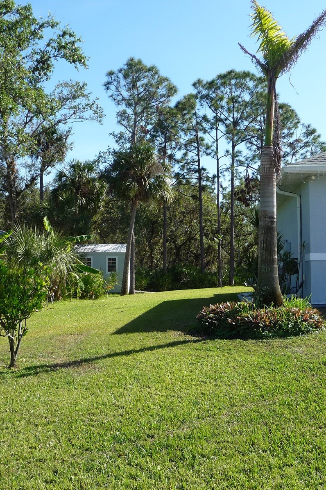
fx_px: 530
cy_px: 244
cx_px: 146
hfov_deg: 34.2
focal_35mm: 39
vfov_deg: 49.6
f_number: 3.3
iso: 100
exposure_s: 1/640
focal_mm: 4.7
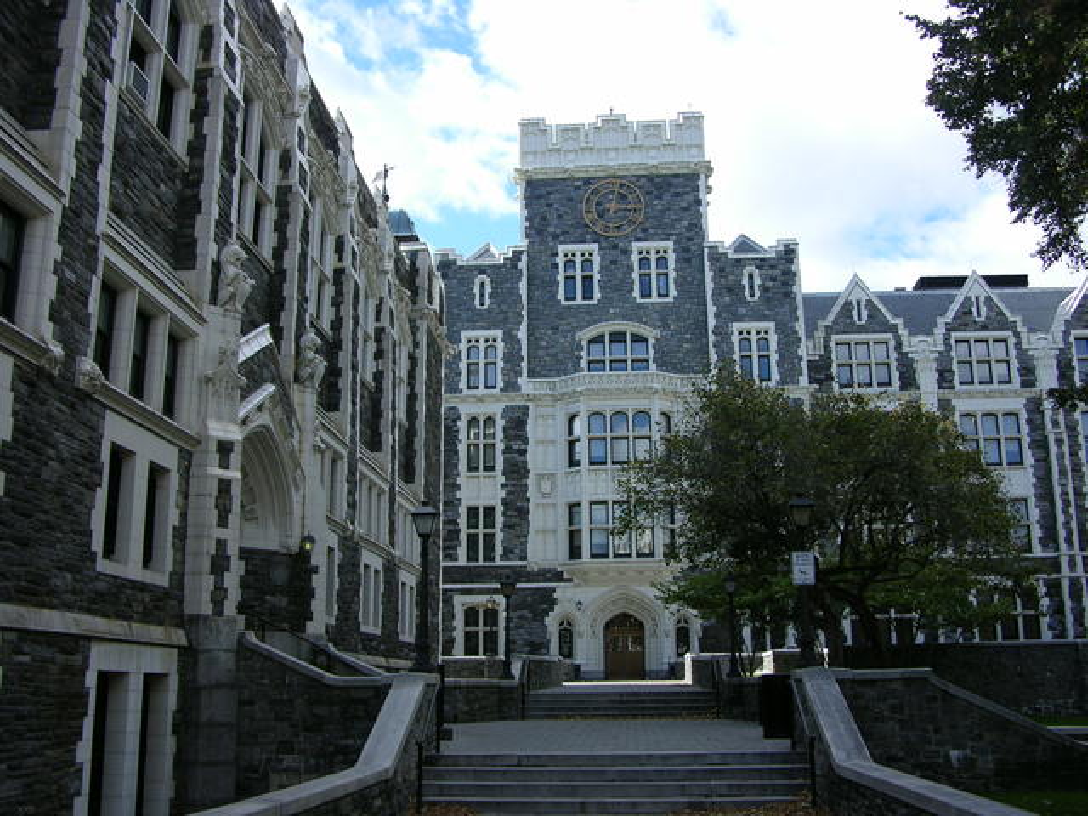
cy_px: 408
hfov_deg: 52.6
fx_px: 1100
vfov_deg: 40.7
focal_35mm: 35
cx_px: 544
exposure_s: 1/500
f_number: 2.8
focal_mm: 8.9
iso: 50
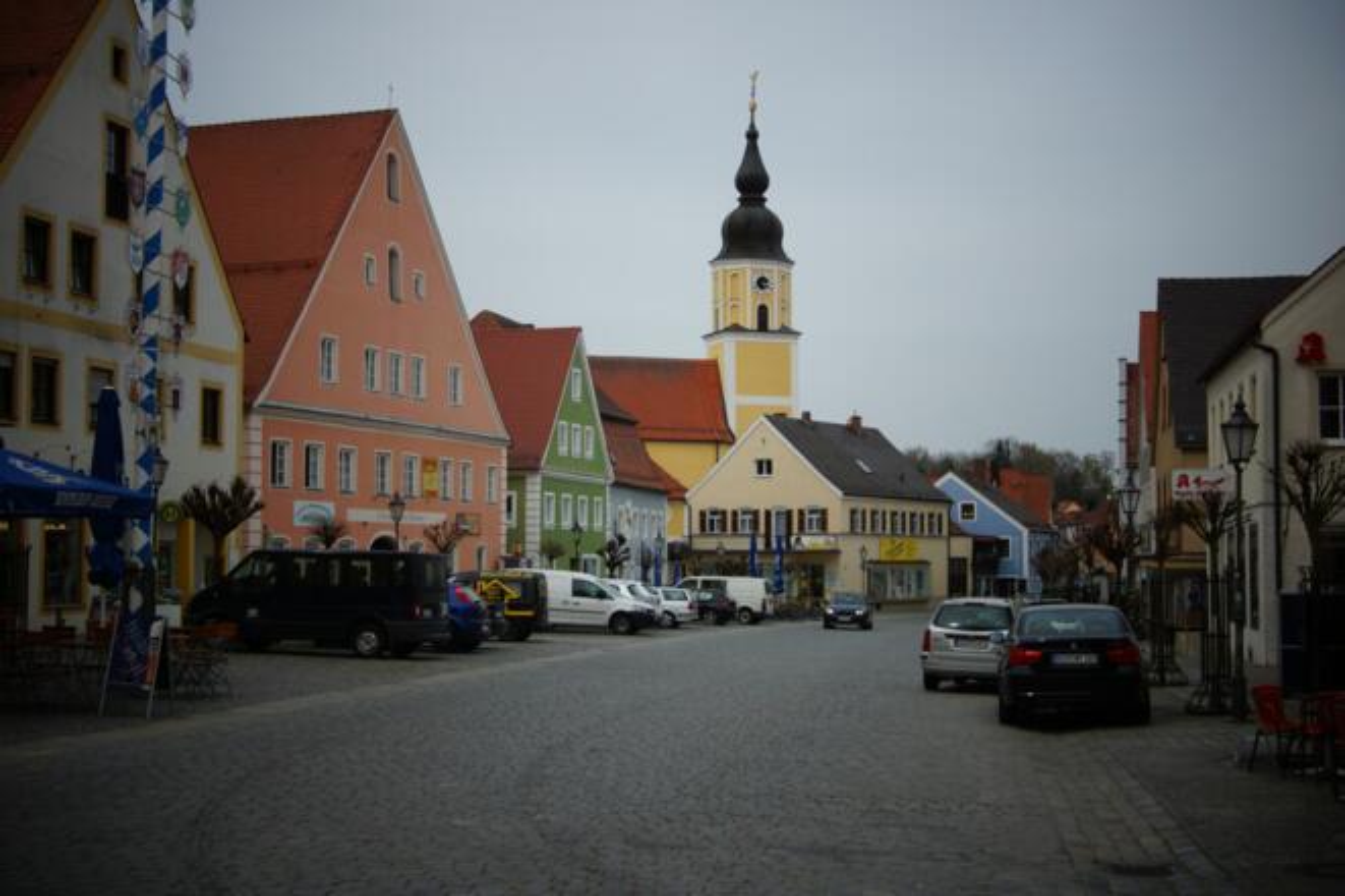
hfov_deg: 37.9
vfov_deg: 25.7
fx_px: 1960
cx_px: 672
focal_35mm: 52
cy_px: 448
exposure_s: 1/640
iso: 100
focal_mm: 35
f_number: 8
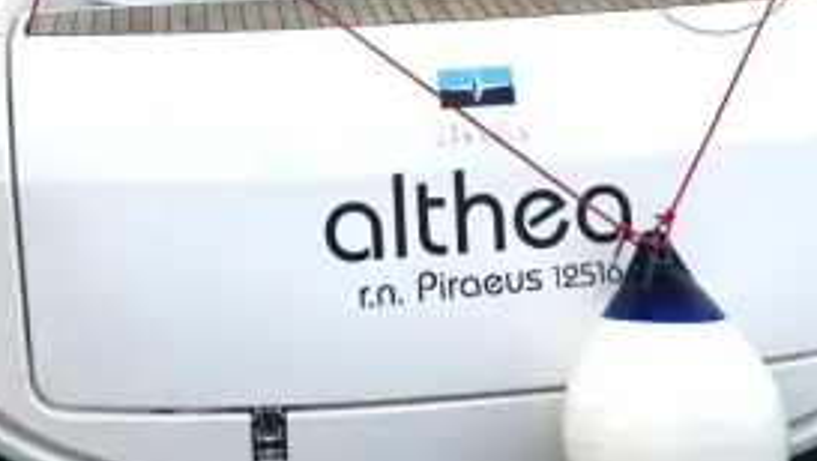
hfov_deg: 31.3
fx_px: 1452
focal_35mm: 67
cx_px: 305
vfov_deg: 16.9
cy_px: -159
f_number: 1.8
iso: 32
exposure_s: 1/120
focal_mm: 4
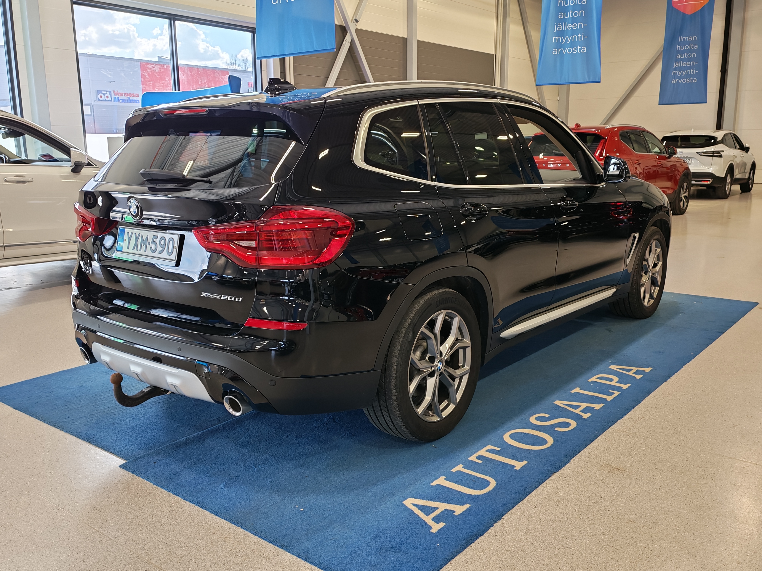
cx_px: 381
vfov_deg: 44.2
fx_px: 704
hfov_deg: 56.8
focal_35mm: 32
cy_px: 286
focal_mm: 6.12
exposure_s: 1/100
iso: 125
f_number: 1.9
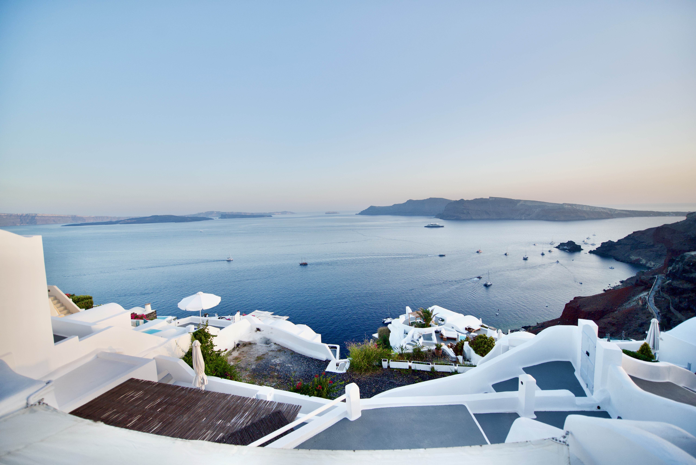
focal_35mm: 14
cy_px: 232
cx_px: 348
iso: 400
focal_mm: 14
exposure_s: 1/3200
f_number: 2.8
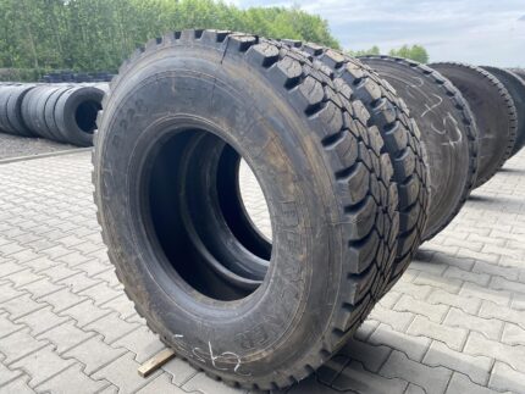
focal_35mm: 26
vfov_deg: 53.1
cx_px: 262
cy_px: 197
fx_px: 395
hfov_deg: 67.3
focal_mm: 4.25
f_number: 1.8
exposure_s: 1/877
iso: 32
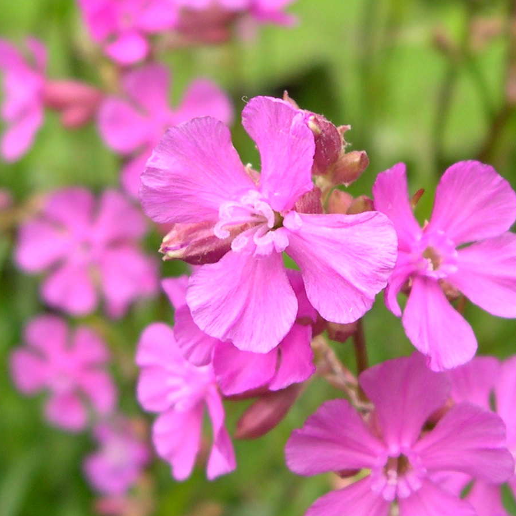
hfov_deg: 37.4
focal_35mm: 45
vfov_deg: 37.6
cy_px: 259
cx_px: 312
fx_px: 759
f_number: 2.8
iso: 100
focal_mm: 8
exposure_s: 1/246
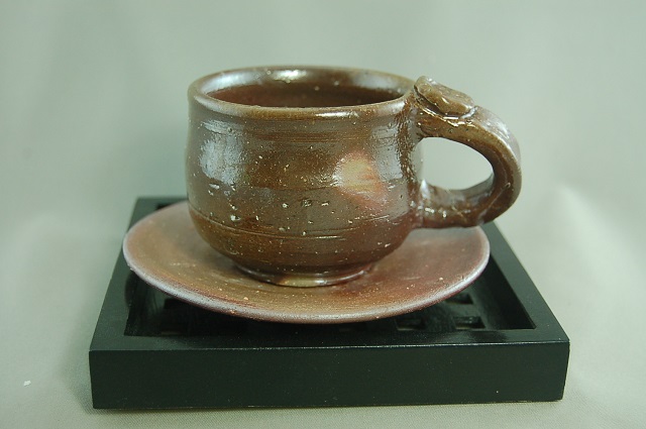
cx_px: 323
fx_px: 1075
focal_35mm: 60
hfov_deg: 33.4
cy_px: 214
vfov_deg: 22.6
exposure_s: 1/30
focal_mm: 40
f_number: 5
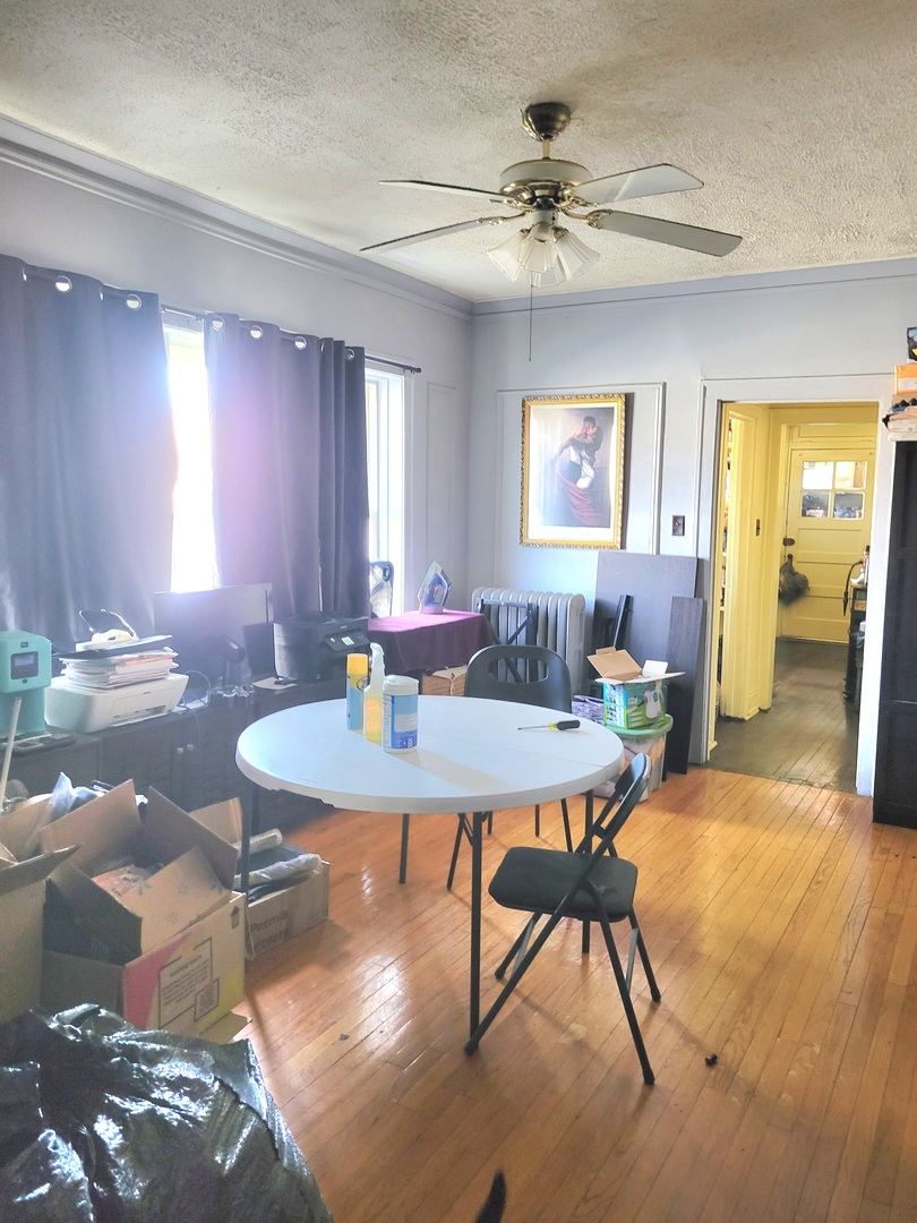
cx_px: 458
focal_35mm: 26
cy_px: 612
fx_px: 918
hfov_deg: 53.1
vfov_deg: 67.3
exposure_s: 1/40
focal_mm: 5.4
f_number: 1.8
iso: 320
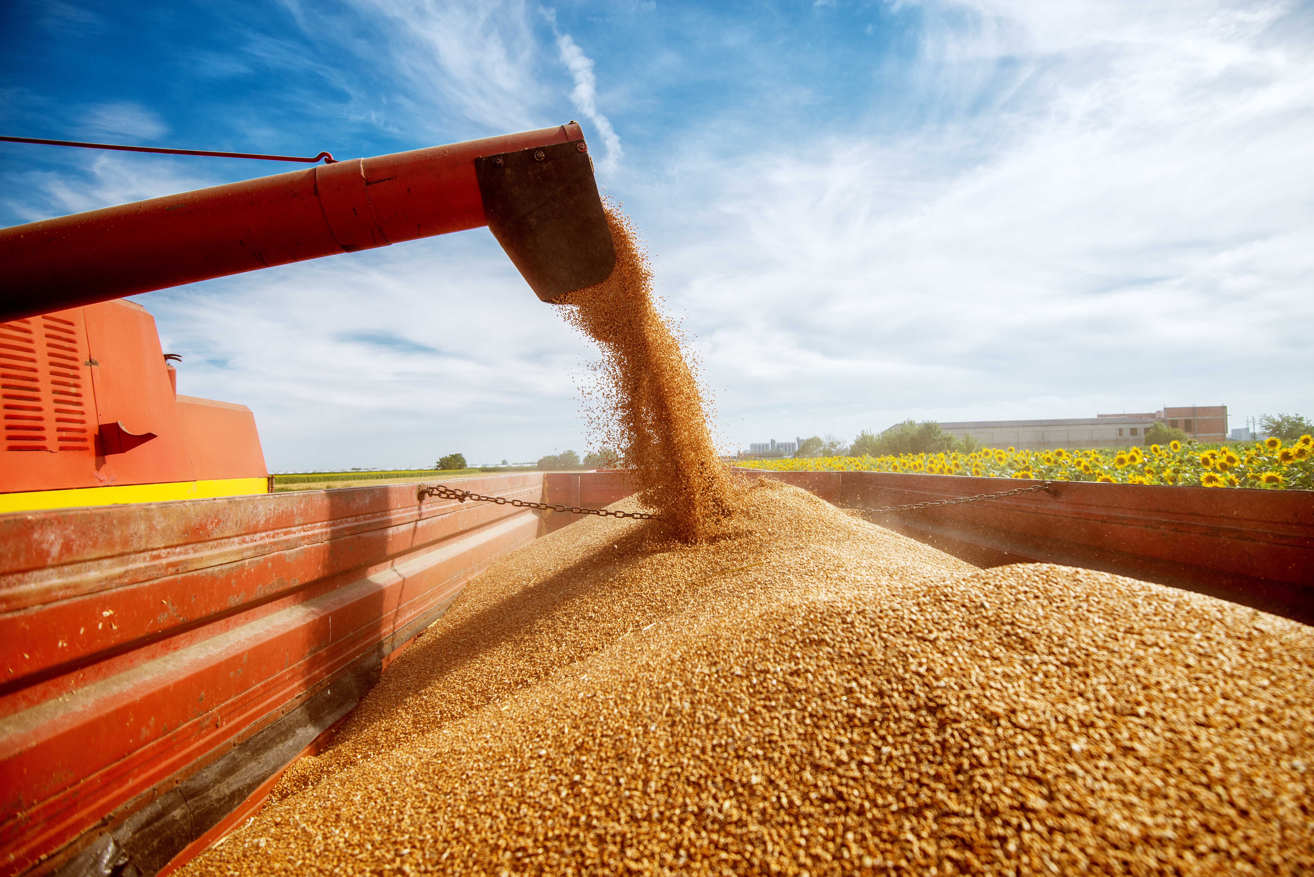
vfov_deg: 70.5
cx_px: 679
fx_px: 621
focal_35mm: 17
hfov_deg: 93.2
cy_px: 454
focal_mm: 16
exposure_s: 1/2000
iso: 200
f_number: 4
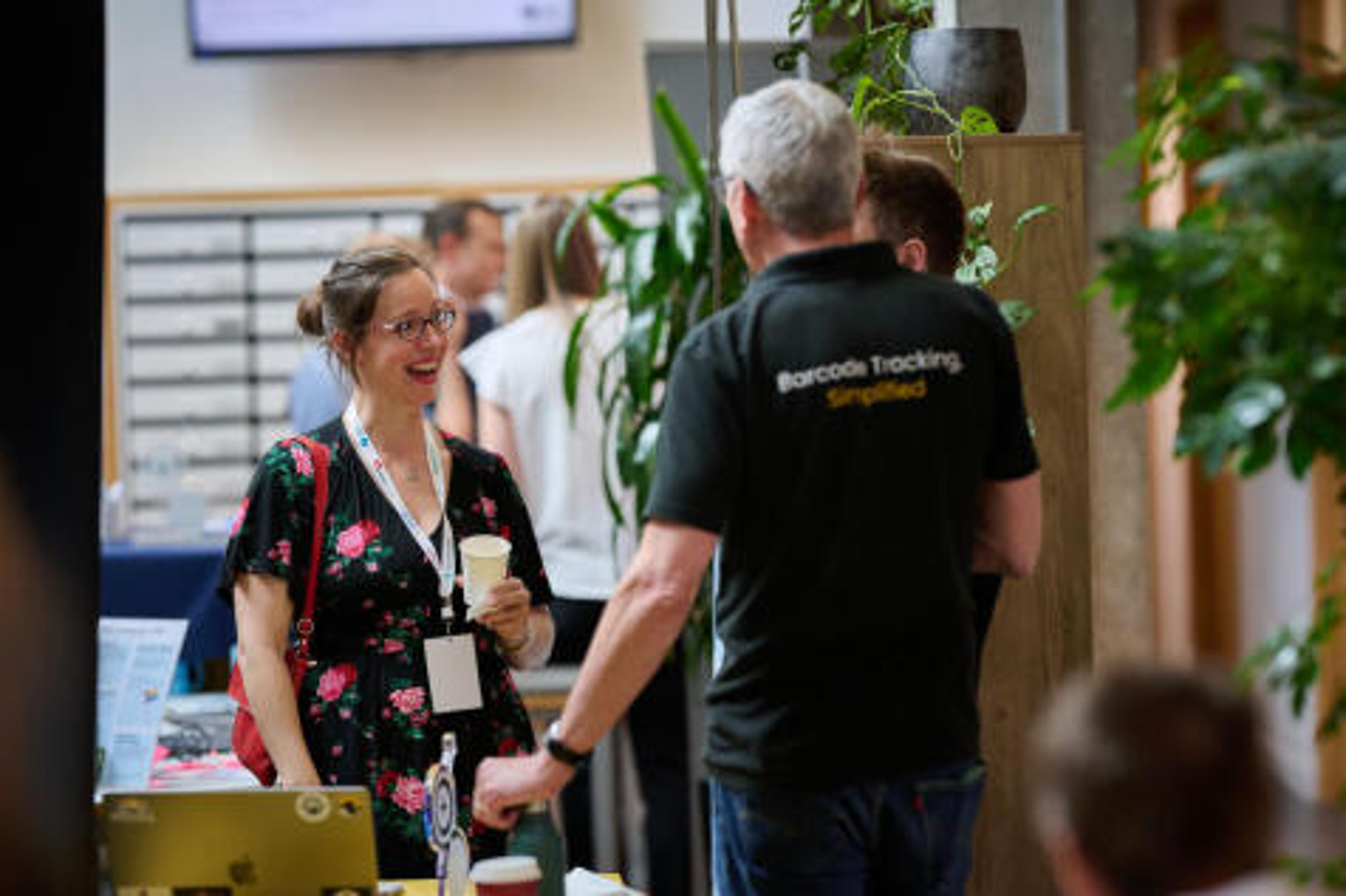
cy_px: 448
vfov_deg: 10.2
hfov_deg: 15.2
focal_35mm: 135
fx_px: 5045
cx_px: 673
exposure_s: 1/200
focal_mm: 135
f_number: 2.2
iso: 400
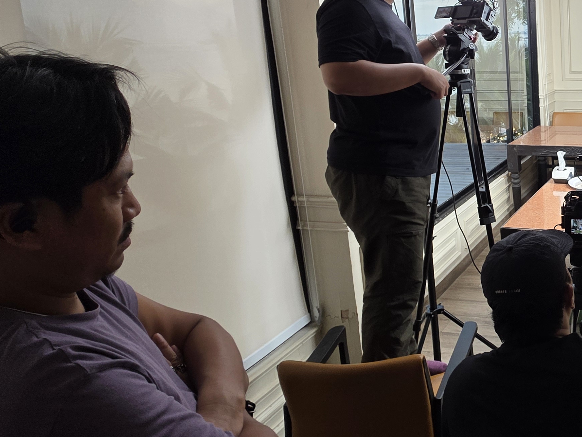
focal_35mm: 30
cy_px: 146
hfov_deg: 48.2
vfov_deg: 46.1
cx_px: 595
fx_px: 504
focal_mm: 2.2
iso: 64
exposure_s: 1/100
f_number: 1.9
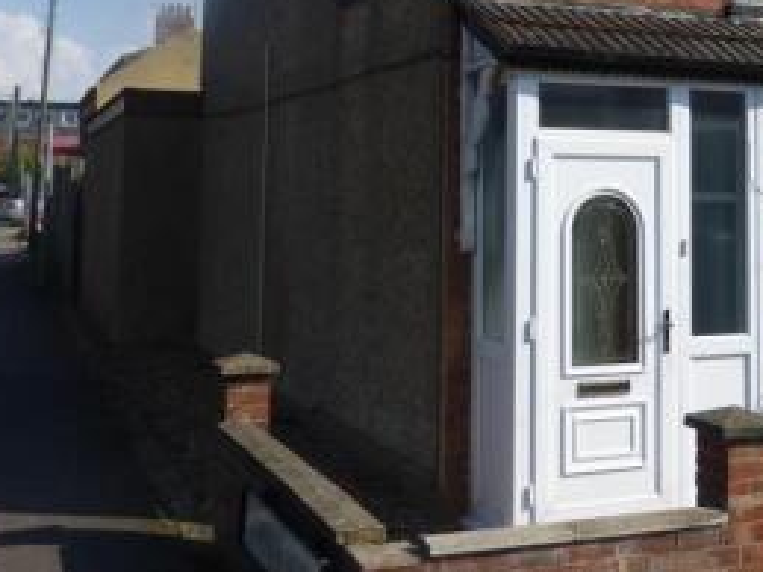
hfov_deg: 34.7
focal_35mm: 54
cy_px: 57
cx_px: 582
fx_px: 1190
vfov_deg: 26.1
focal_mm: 4.3
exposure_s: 1/1000
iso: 100
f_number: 4
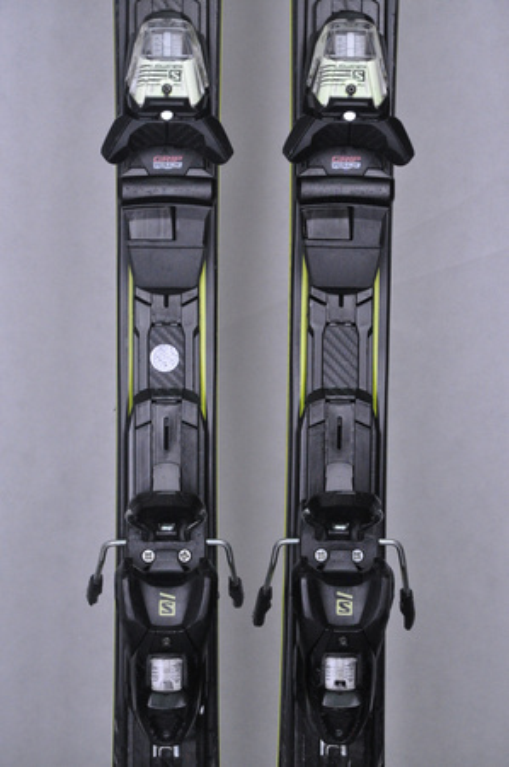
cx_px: 254
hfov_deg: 12.2
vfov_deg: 18.2
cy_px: 384
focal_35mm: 112
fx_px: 2391
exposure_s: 1/125
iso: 3200
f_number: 8
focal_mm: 75
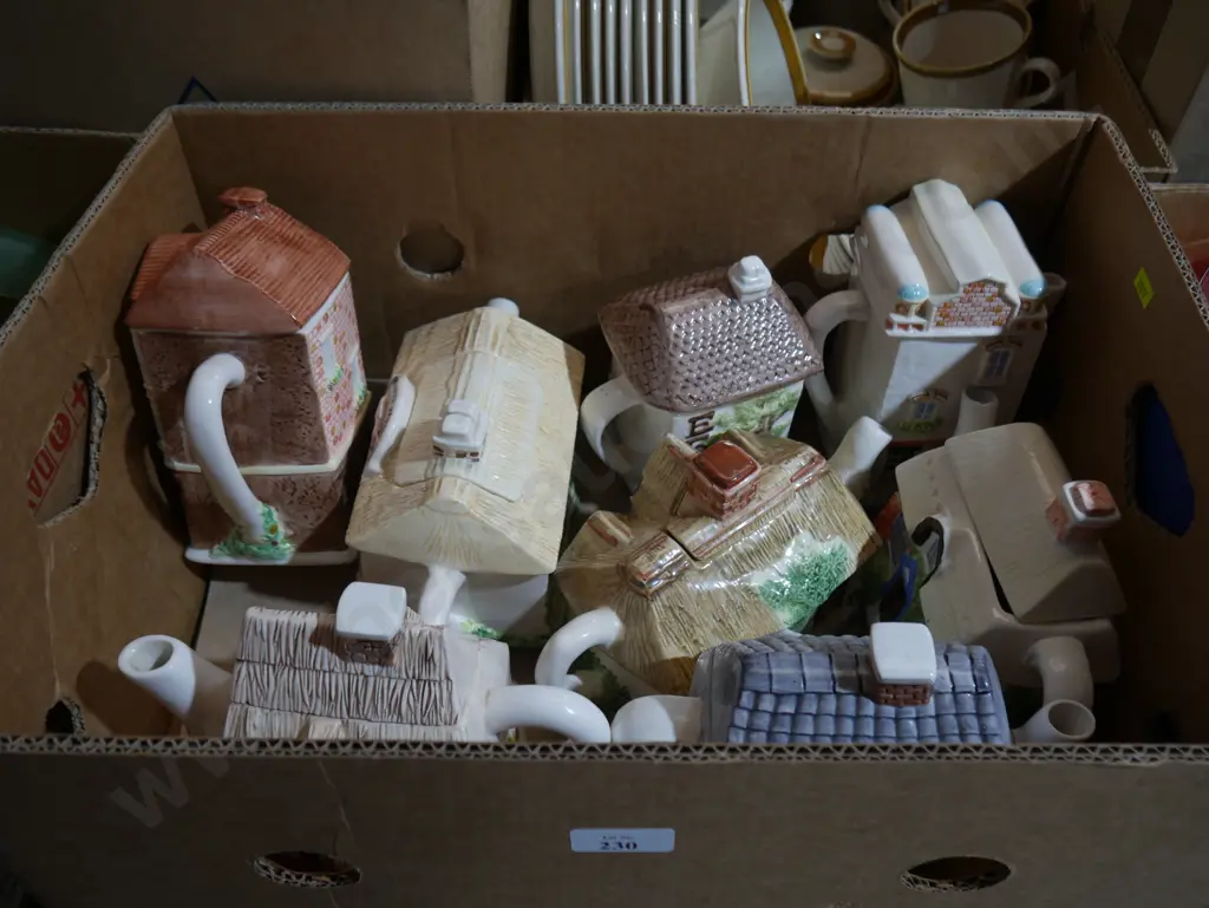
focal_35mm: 30
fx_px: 1048
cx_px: 604
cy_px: 454
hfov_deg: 59.9
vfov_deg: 46.8
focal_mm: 15
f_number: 3.6
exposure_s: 1/60
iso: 200
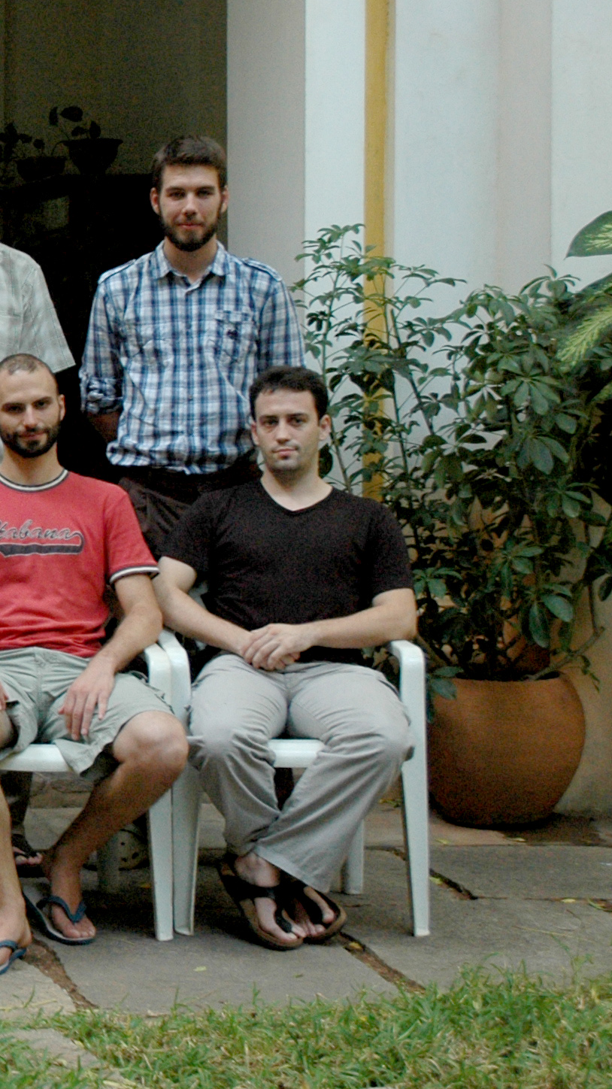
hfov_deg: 12.5
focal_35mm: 88
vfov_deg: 24.1
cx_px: -493
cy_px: 463
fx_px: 2542
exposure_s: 1/100
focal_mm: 27
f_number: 5
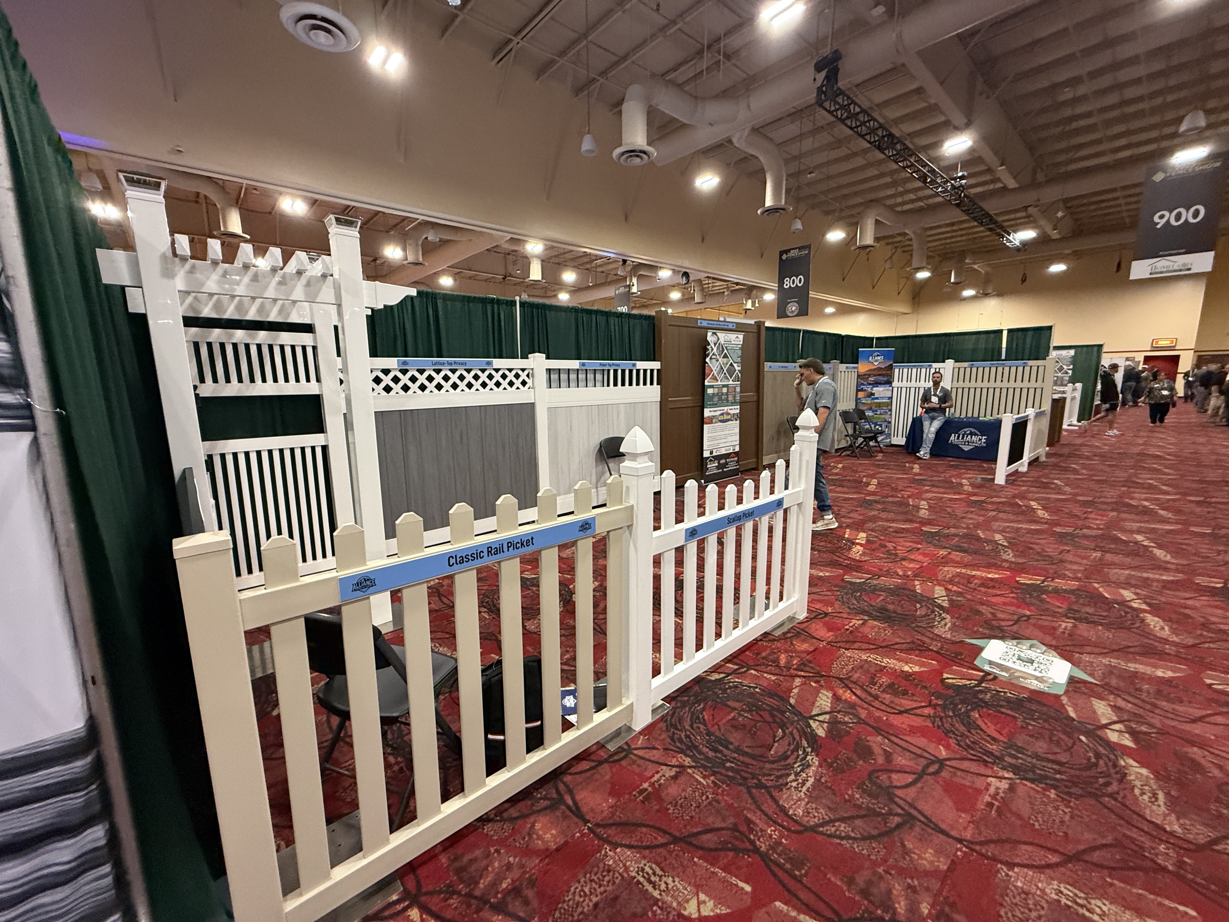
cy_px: 461
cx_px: 614
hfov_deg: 102.1
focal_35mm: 14
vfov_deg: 85.7
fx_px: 497
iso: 500
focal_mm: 2.22
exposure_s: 1/60
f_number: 2.2
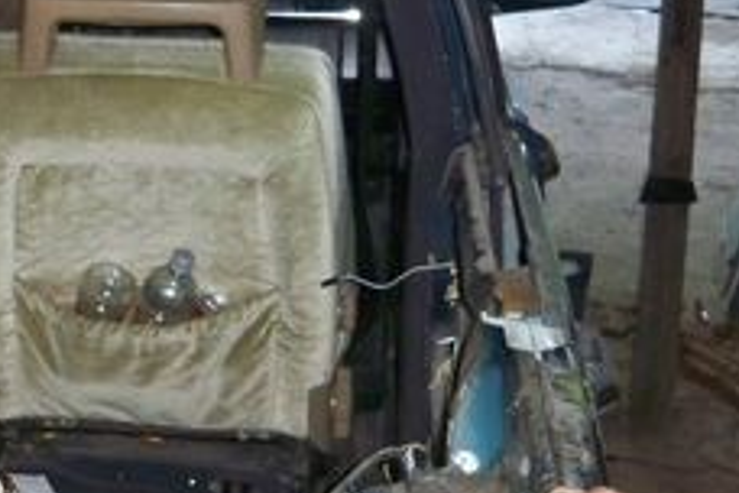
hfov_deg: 18.9
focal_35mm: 104
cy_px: 251
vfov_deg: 13.2
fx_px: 2135
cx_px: -68
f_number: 3.1
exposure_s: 1/30
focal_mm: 7.9
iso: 320
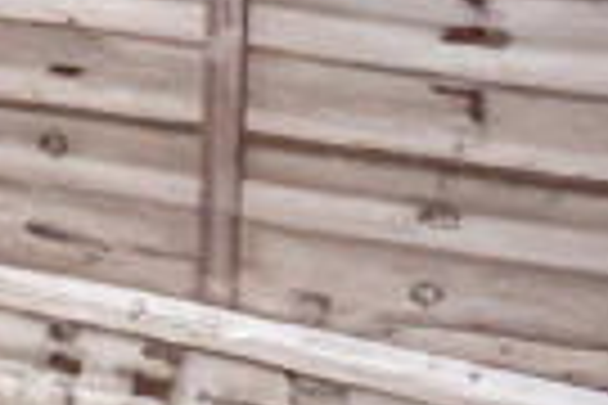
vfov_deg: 10.6
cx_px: -1590
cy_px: -335
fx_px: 2043
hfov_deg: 9.2
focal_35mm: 121
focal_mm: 16
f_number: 4
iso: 640
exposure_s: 1/2500
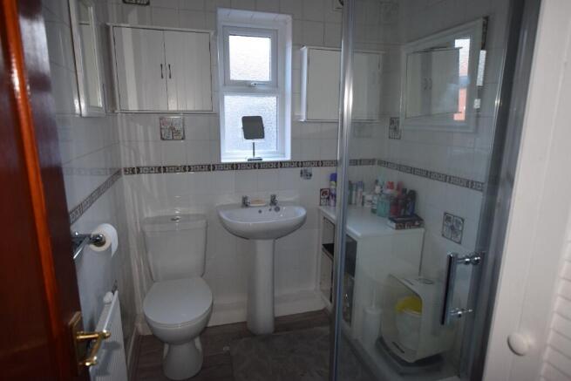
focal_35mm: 21
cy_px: 190
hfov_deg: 81.2
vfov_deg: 59.5
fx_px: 333
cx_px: 286
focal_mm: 14
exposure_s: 1/80
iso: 720
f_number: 4.5
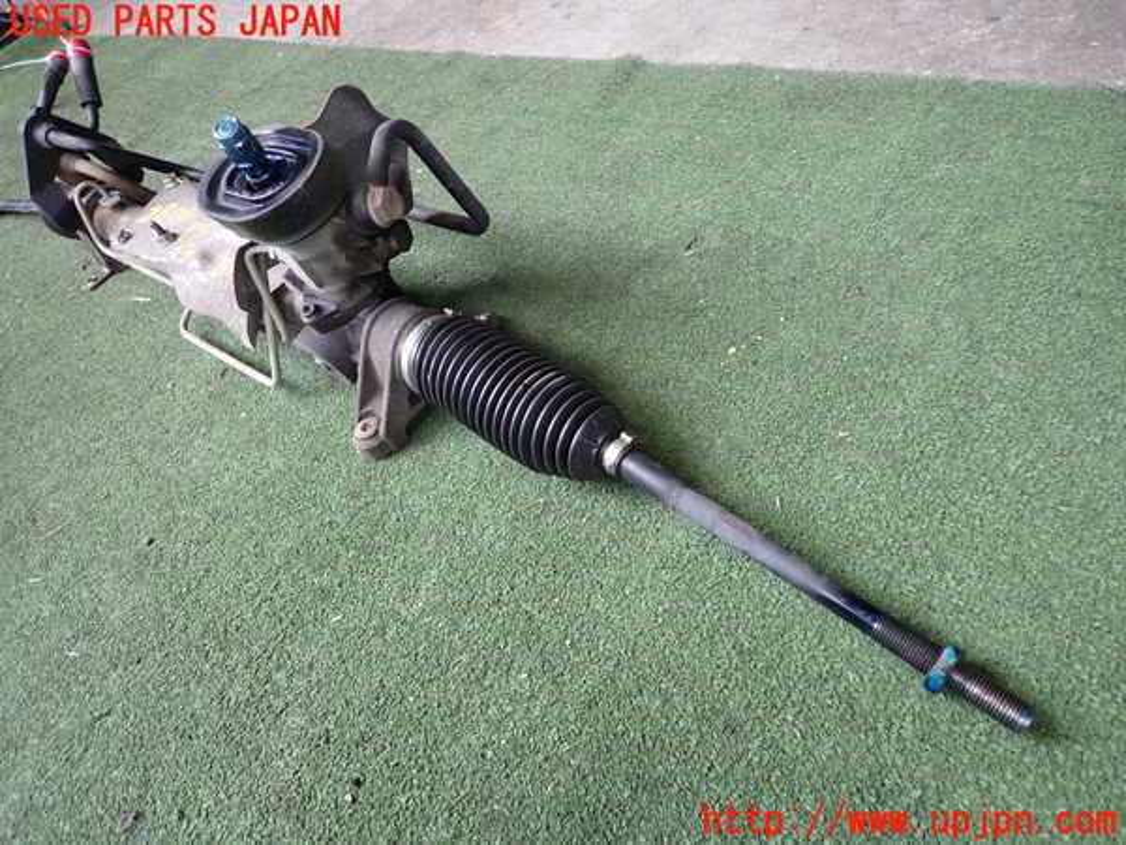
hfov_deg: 69.4
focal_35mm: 25
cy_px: 422
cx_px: 563
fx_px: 813
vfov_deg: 54.9
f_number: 2
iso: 200
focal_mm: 4.5
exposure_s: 1/80
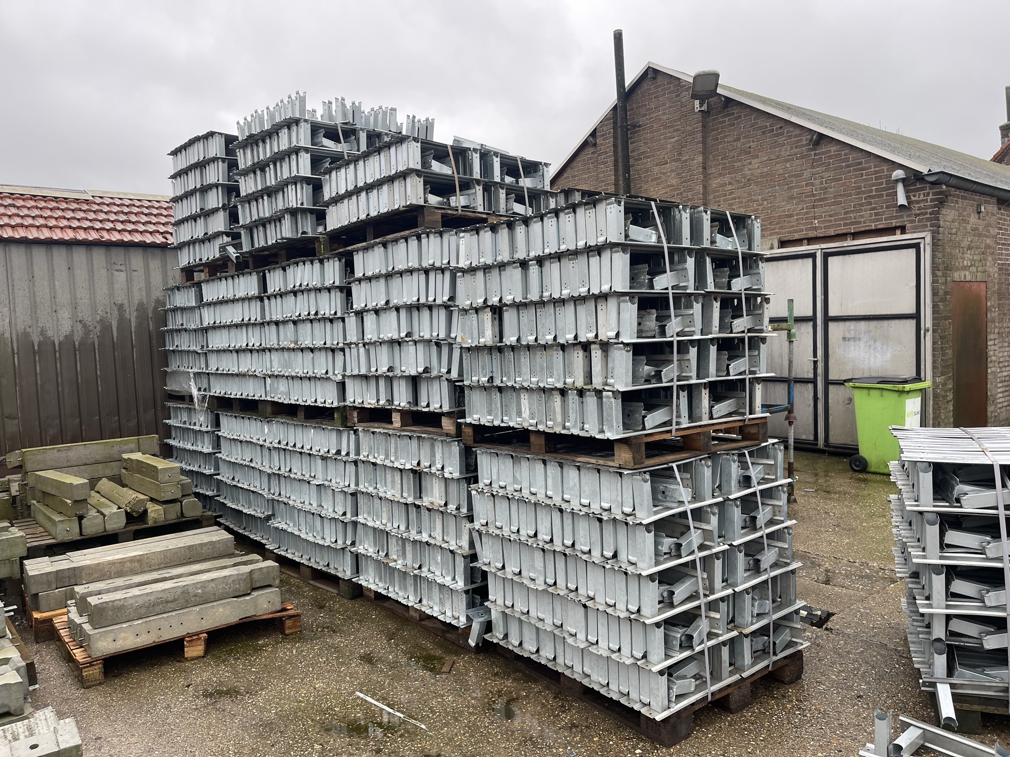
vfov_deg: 53.1
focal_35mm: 26
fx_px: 759
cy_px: 378
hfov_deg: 67.3
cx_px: 505
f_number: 1.6
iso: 40
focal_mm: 5.1
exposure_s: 1/121
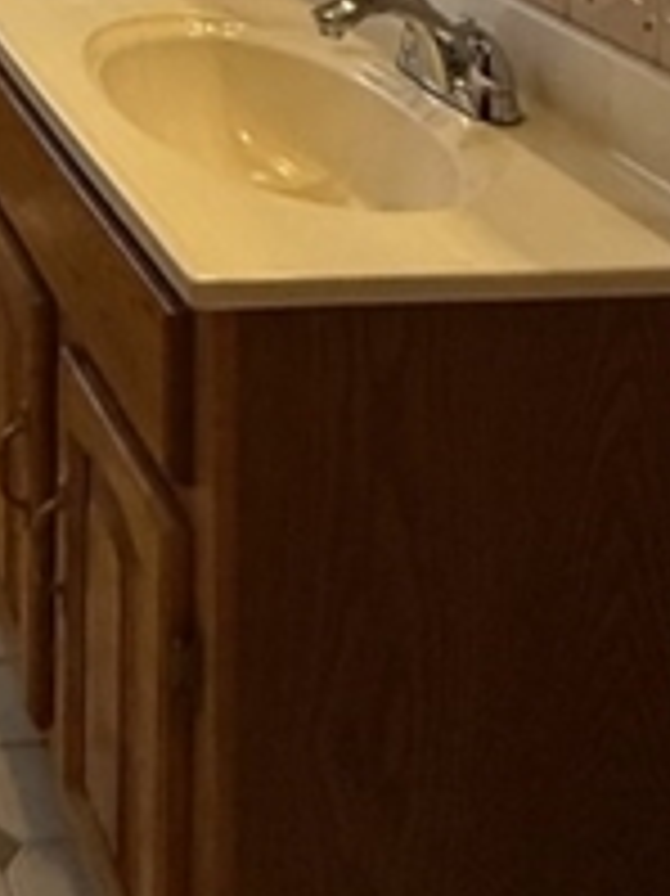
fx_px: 1395
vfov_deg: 26.1
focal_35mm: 54
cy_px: -446
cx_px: -351
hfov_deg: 22.1
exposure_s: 1/120
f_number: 2.2
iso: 640
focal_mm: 2.22
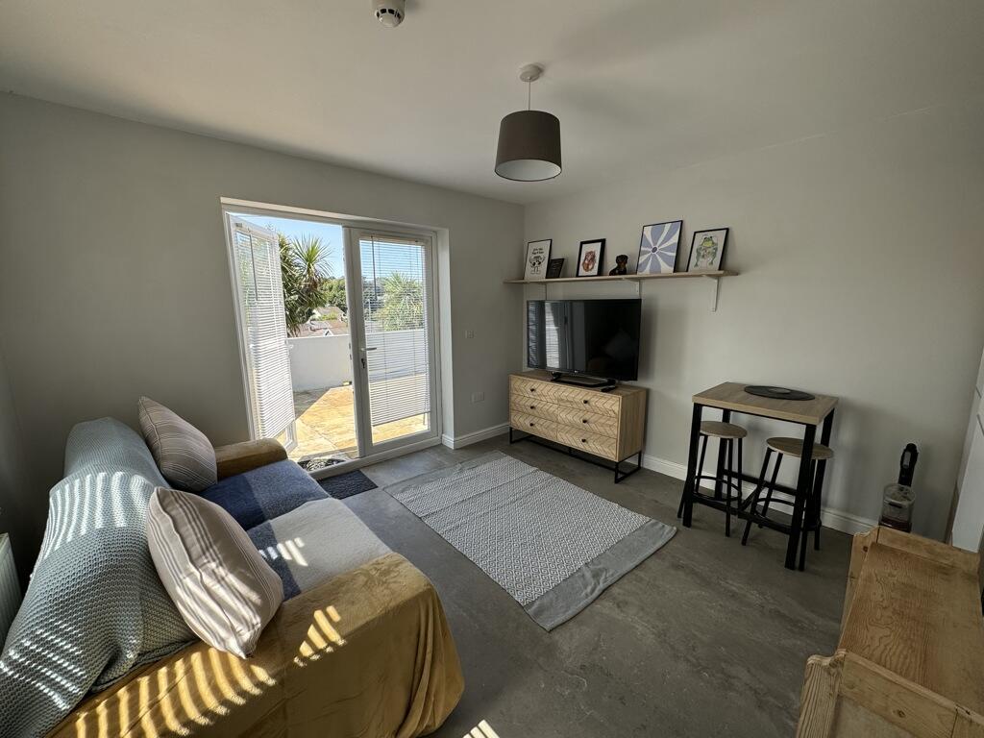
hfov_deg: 102.1
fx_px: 398
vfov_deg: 85.7
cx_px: 492
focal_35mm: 14
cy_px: 369
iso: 40
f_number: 2.2
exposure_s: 1/284
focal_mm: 2.22
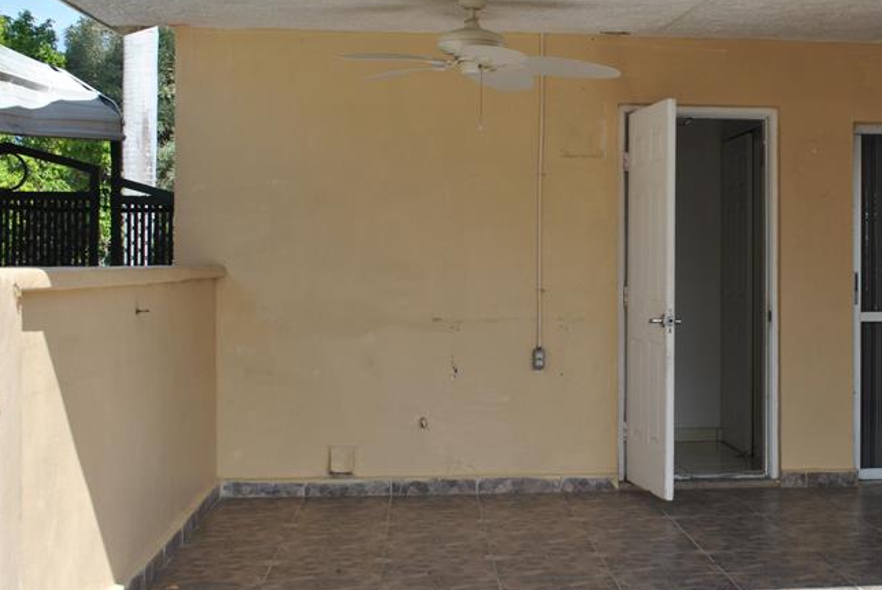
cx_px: 672
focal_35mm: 62
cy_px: 233
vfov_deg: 21.9
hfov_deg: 31.7
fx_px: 1521
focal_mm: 26
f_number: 7.1
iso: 100
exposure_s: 1/200
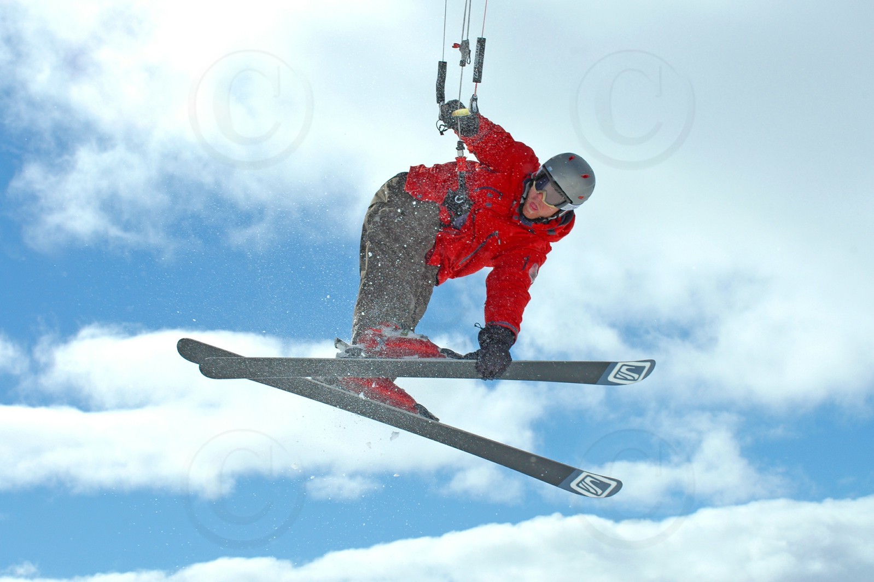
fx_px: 2547
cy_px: 291
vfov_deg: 13.0
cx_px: 437
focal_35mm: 105
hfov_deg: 19.5
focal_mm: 70
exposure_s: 1/1000
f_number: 8
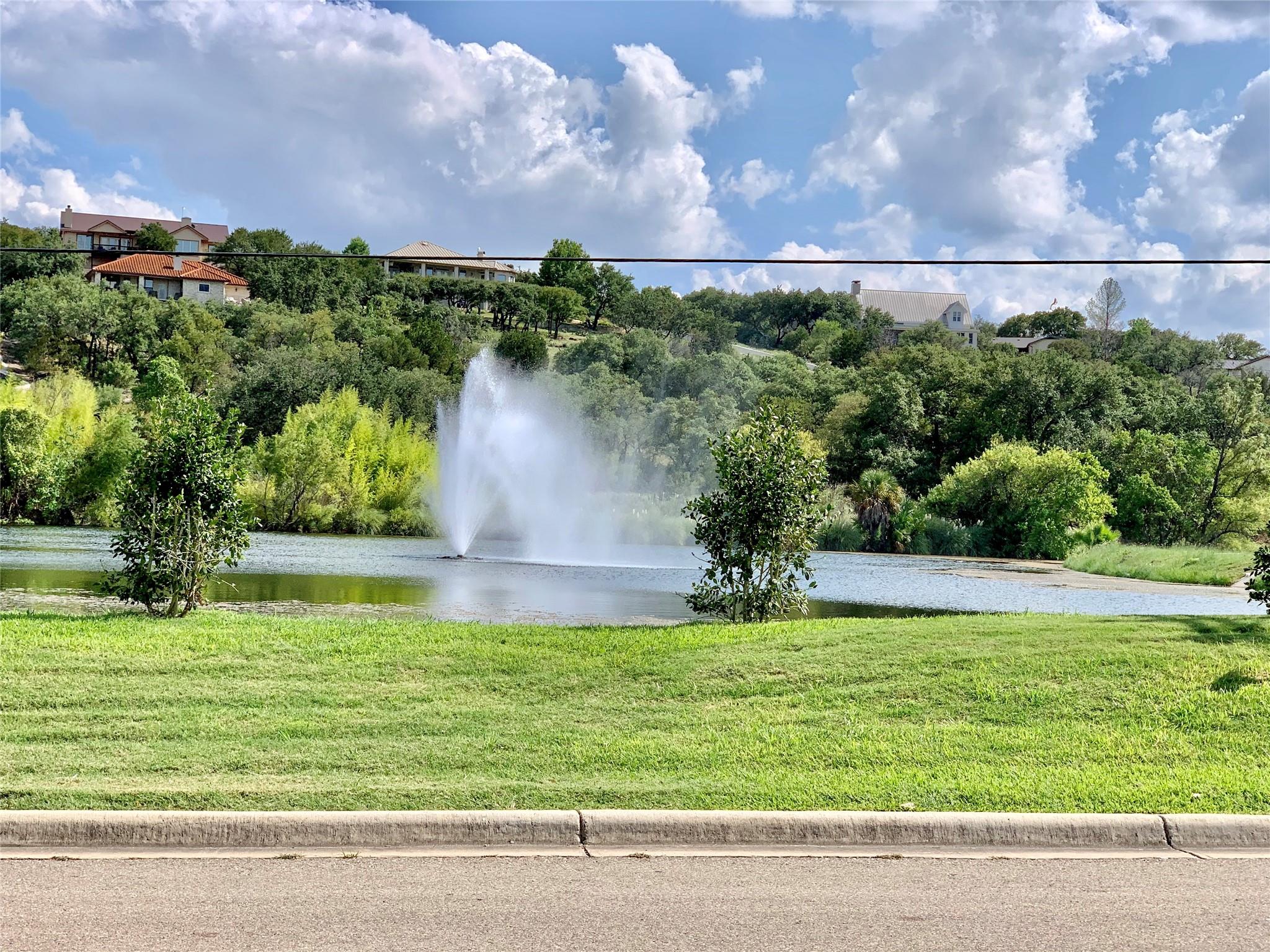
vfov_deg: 28.0
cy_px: 476
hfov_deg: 36.8
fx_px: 1908
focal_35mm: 52
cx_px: 635
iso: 16
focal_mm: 6
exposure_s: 1/1597
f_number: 2.4
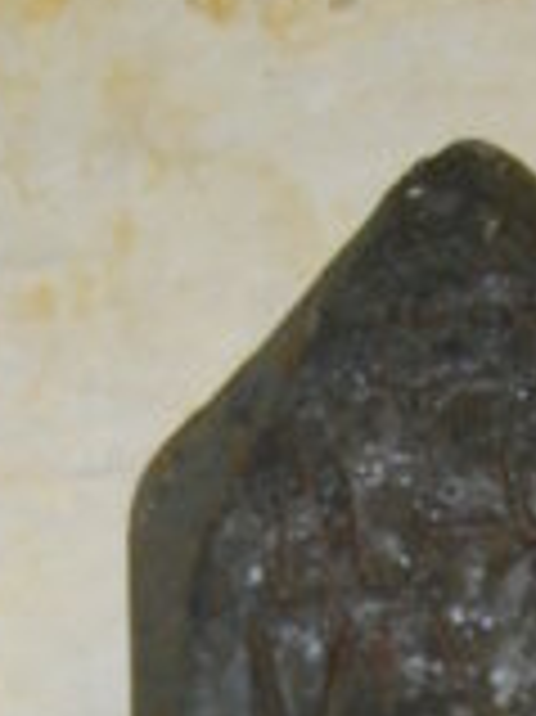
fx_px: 3907
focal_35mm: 189
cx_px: 491
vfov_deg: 9.5
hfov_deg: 7.8
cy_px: 1626
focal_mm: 26
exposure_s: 1.1
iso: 1600
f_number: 4.2
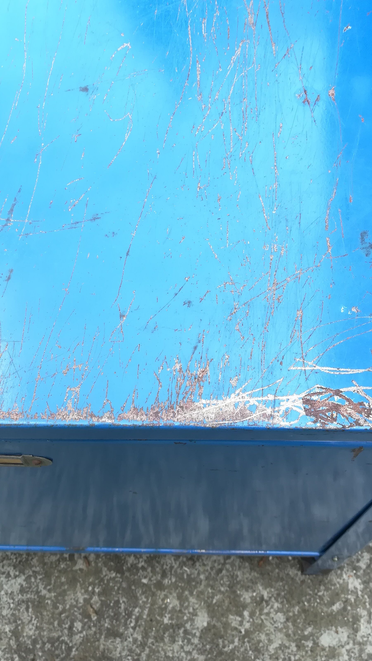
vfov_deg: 56.1
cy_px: 254
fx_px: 614
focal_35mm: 35
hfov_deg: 33.7
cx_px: 205
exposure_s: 1/100
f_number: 2.2
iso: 64
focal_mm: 3.83
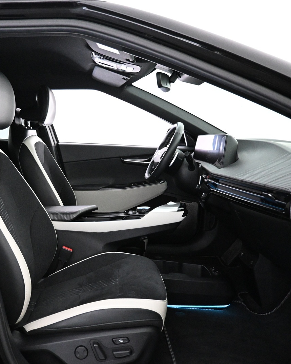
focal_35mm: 34
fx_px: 366
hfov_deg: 42.6
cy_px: 181
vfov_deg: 52.8
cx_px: 91
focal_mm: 16
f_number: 3.5
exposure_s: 1/60
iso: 4000
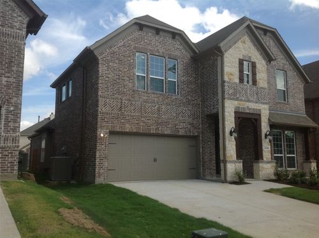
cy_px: 119
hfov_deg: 52.7
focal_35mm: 35
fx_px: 322
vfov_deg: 40.6
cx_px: 160
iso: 50
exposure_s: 1/1314
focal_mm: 4.28
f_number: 2.4
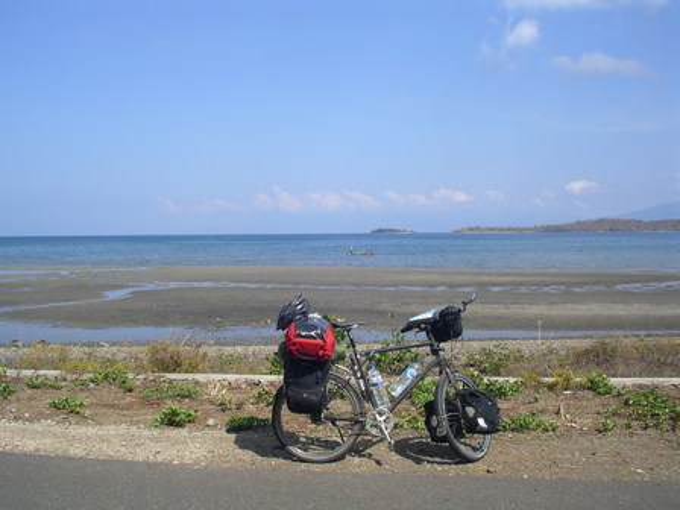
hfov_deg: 50.1
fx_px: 727
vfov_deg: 38.7
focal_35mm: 37
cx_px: 340
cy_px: 255
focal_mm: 5.7
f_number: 6.9
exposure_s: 1/160
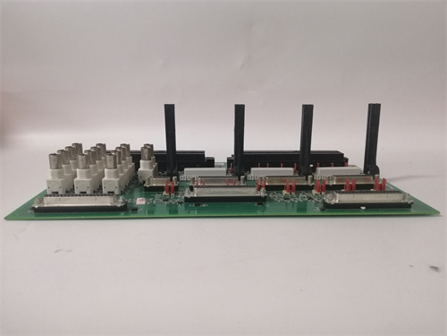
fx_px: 336
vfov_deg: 53.1
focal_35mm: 26
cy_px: 168
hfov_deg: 67.3
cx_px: 224
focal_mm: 3.81
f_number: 2.2
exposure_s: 1/33.3
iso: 200
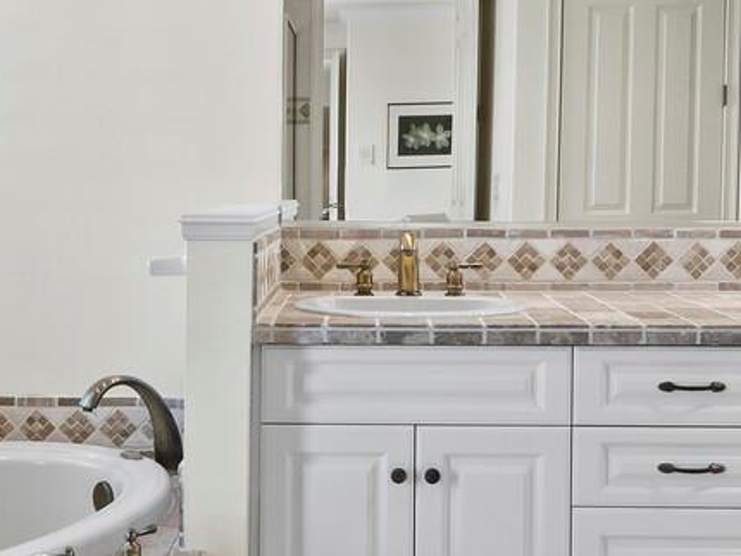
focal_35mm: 52
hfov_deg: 36.7
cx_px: 303
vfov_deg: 27.9
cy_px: 186
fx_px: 1114
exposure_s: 1/3
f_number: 11
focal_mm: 7
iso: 200
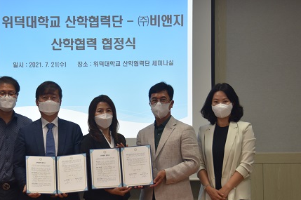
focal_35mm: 112
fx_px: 935
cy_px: 126
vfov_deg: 12.2
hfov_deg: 18.2
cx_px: 94
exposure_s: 1/125
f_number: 5.6
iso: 640
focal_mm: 50
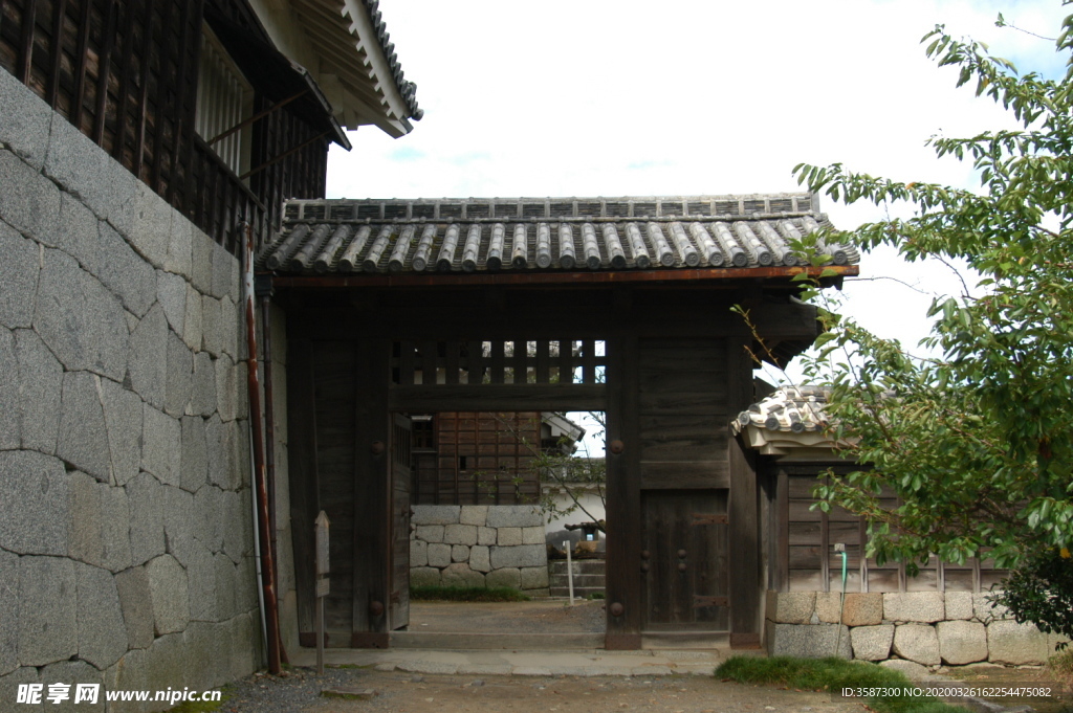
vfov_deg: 36.8
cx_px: 536
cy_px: 356
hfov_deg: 53.2
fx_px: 1072
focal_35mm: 36
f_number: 7.1
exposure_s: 1/200
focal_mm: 24
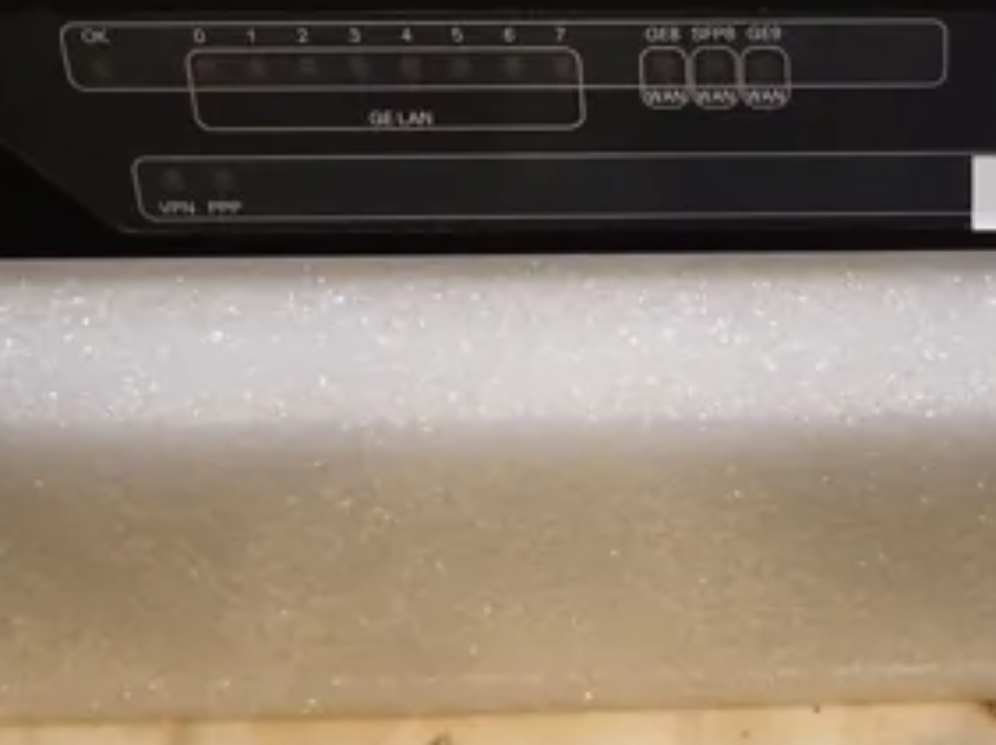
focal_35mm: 55
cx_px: 915
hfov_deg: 33.0
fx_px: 1581
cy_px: 108
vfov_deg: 25.9
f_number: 2
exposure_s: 1/40
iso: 200
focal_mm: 4.5
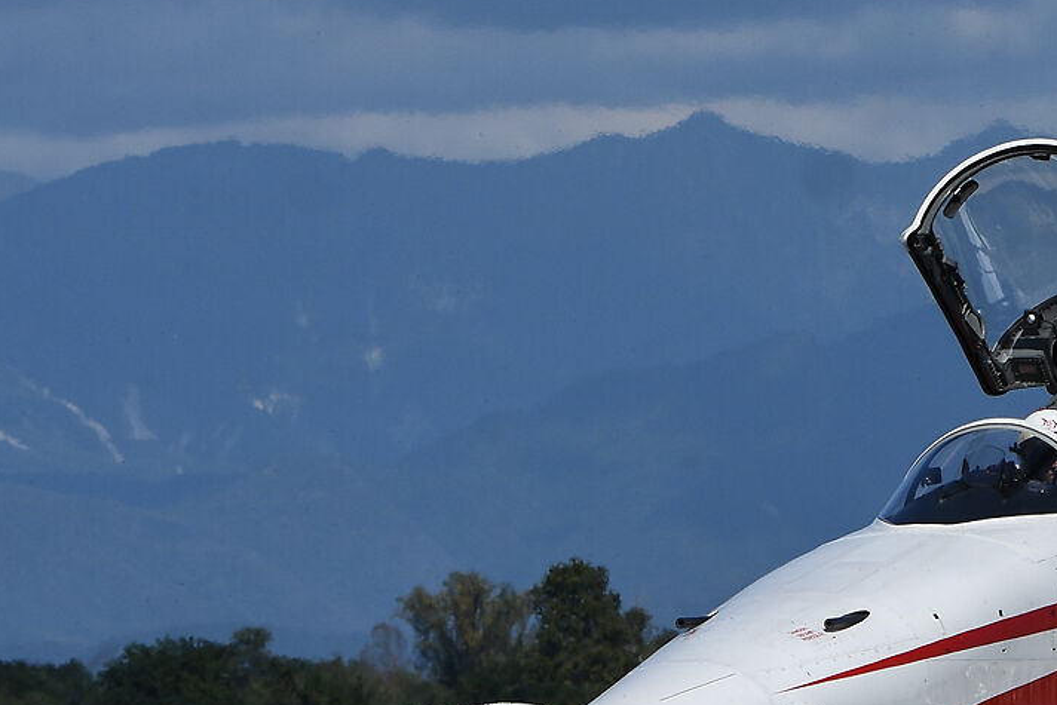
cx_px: 1704
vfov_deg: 1.8
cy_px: 156
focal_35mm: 758
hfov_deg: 2.7
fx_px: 22259
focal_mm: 150
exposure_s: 1/1250
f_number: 7.1
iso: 125
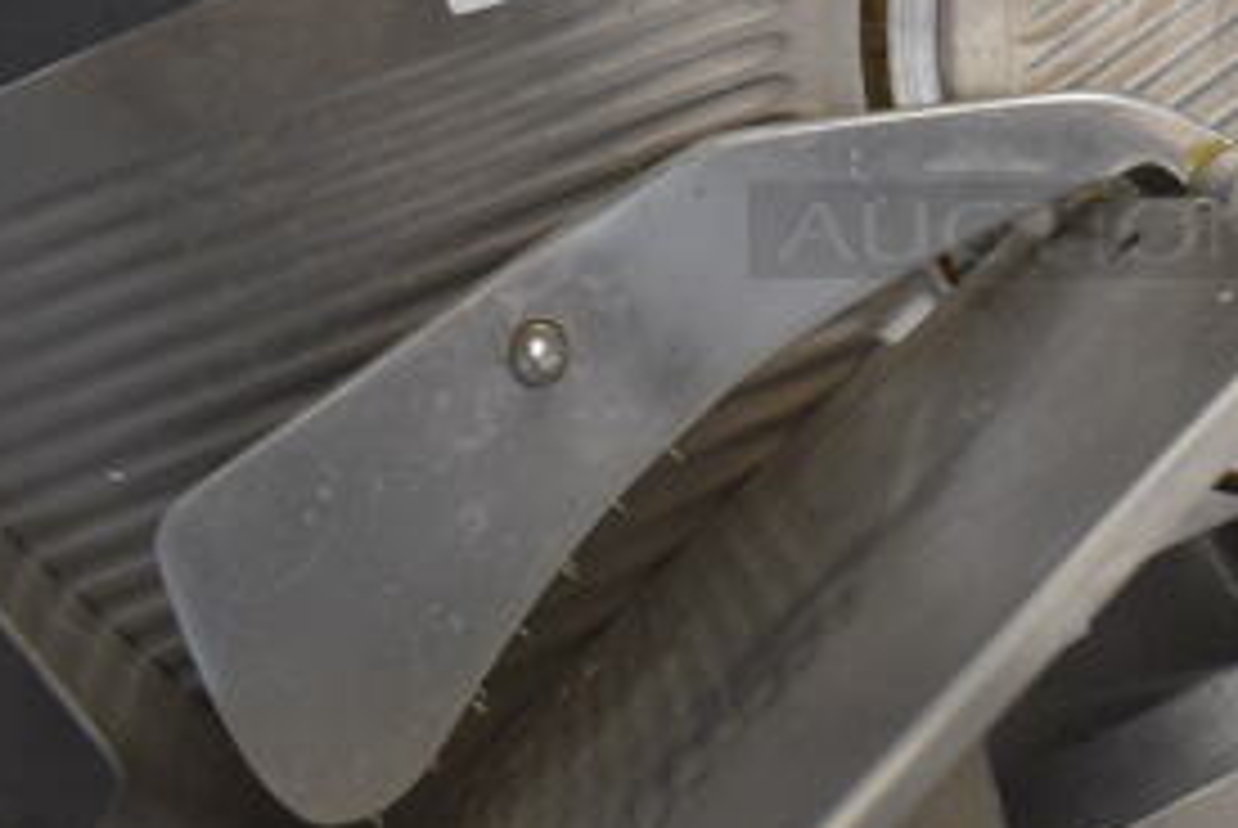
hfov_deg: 30.8
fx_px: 2065
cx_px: 1252
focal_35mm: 60
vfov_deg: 22.0
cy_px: 40
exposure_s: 1/125
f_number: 3.5
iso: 1400
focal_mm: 18
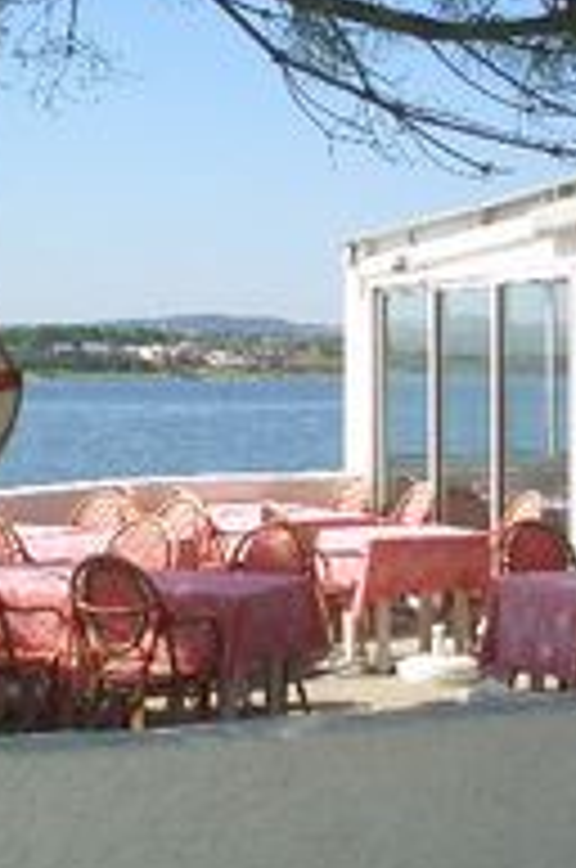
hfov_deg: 19.7
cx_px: 295
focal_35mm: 69
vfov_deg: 29.2
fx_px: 1662
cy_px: 342
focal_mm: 4.8
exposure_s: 1/400
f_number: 4
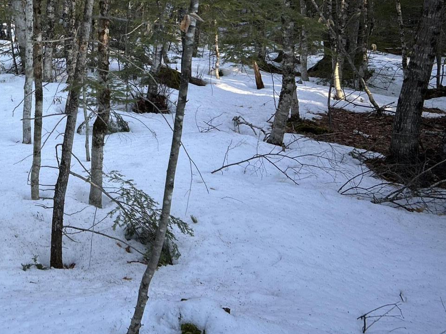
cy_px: 33
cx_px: 19
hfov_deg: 33.1
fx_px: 696
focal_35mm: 54
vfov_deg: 26.1
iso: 50
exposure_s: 1/405
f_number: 1.5
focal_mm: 5.7
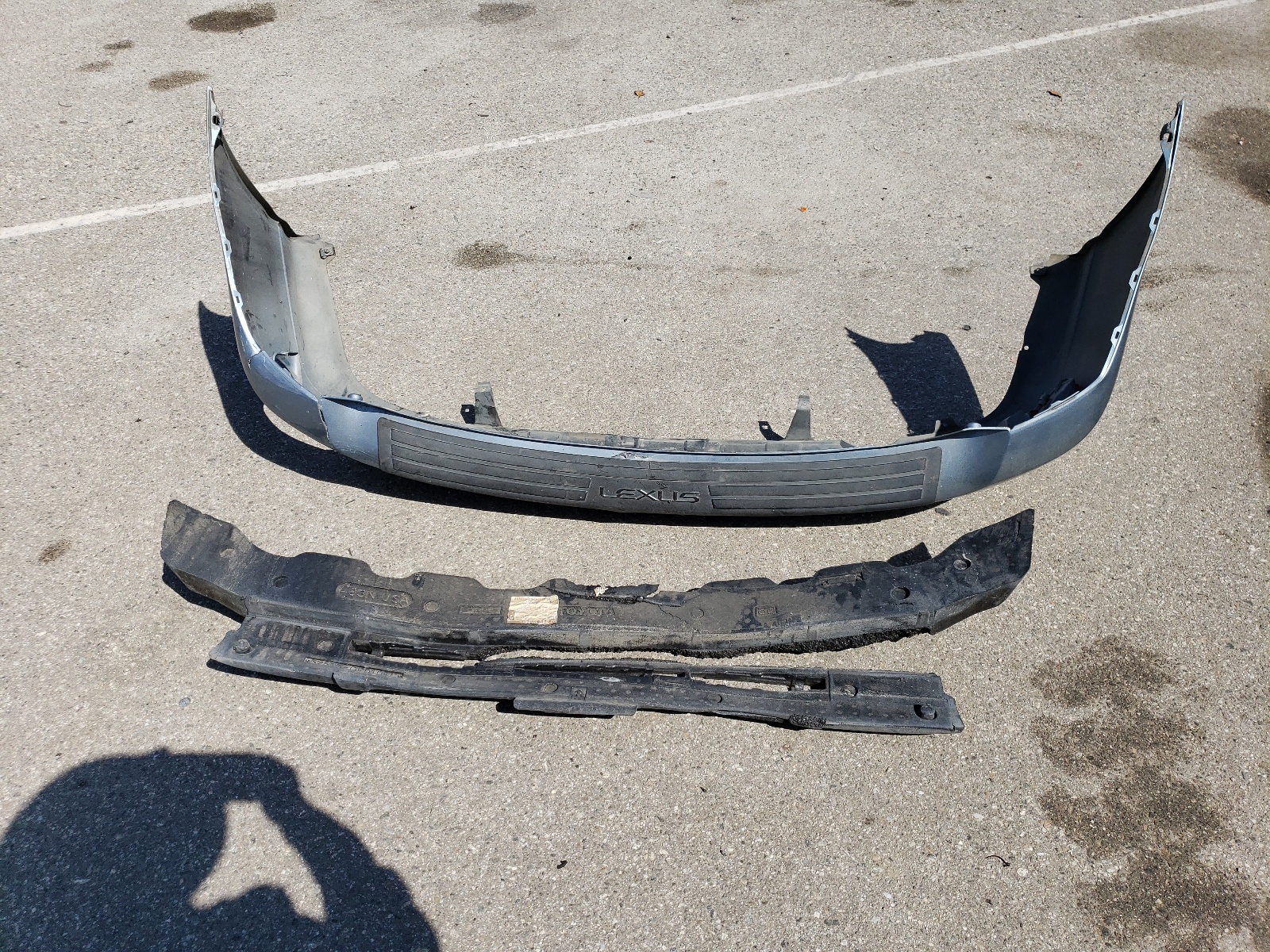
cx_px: 635
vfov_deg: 53.1
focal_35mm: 26
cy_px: 476
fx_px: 954
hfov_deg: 67.3
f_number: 1.5
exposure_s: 1/3333
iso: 50
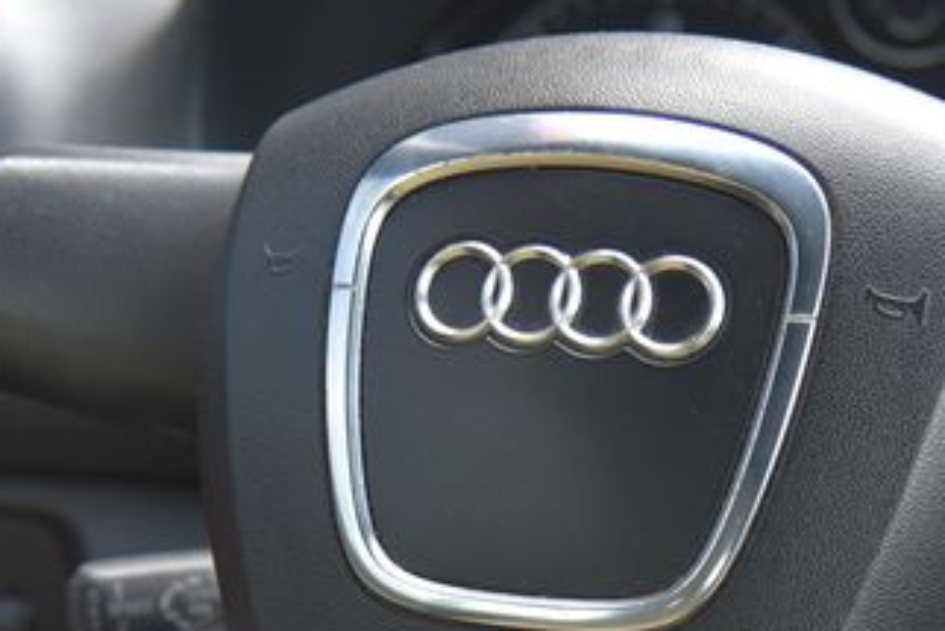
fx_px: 4596
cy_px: 361
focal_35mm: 175
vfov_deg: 7.9
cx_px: 663
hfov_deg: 11.7
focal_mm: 55
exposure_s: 1/60
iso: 500
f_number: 4
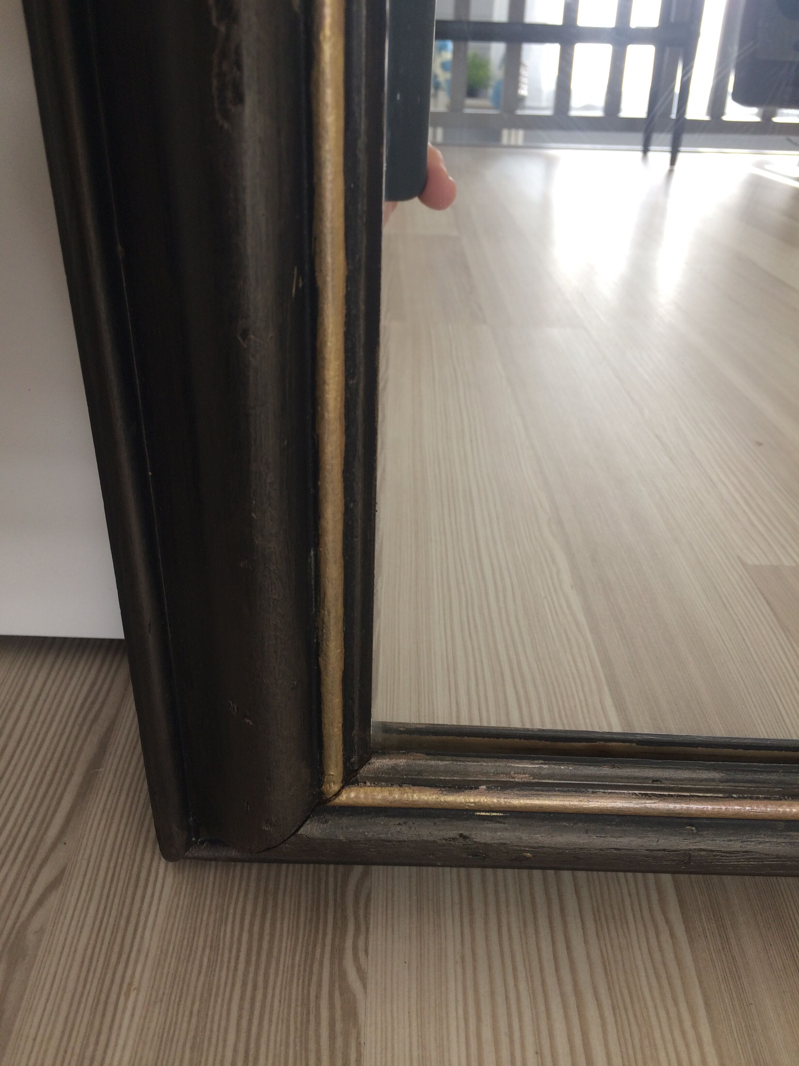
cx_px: 400
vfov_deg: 61.7
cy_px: 533
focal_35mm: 29
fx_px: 892
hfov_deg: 48.2
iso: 40
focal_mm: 4.15
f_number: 2.2
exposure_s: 1/50
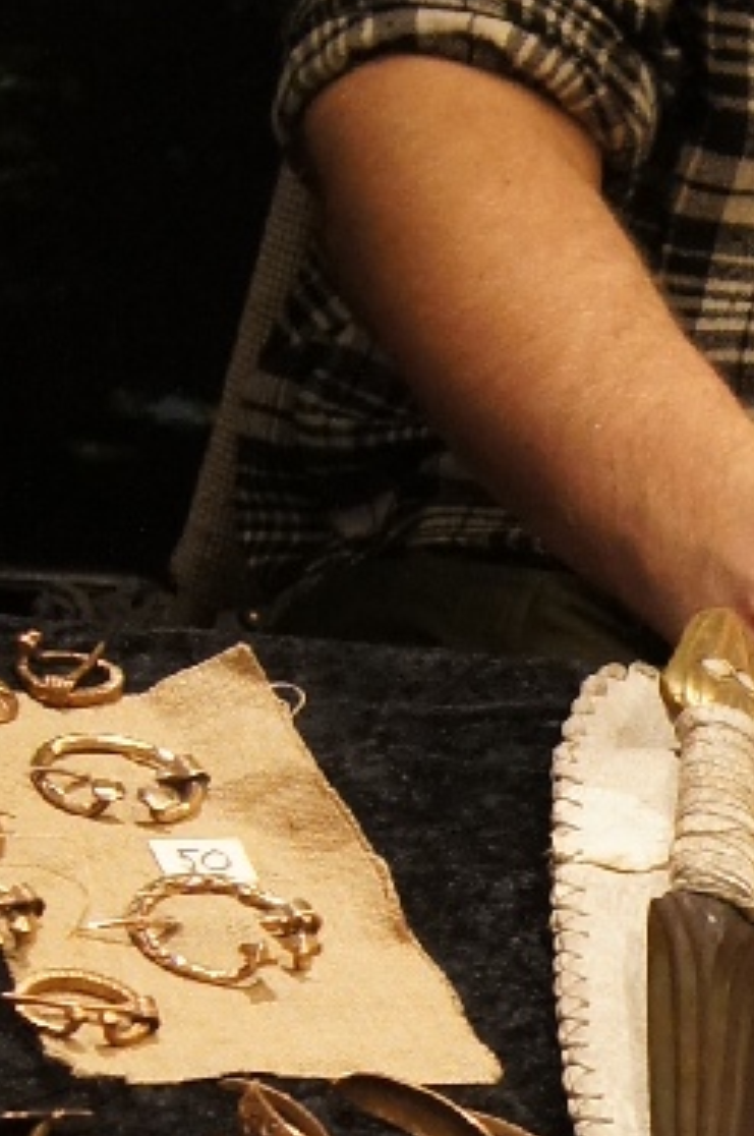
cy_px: 1208
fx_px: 4127
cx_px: 1270
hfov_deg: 10.0
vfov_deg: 15.3
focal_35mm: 131
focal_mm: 18
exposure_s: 1/30
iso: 800
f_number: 5
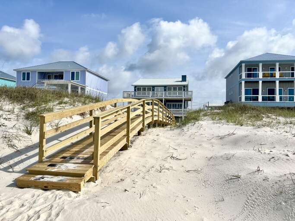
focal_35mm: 26
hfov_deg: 67.3
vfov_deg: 53.0
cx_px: 148
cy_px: 110
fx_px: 222
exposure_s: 1/9434
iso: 50
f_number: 1.5
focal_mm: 5.7
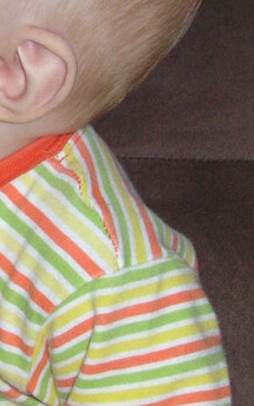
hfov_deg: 11.1
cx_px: -45
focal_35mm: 116
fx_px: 1285
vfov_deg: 17.9
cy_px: 149
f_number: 3.3
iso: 160
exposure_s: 1/45
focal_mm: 7.8
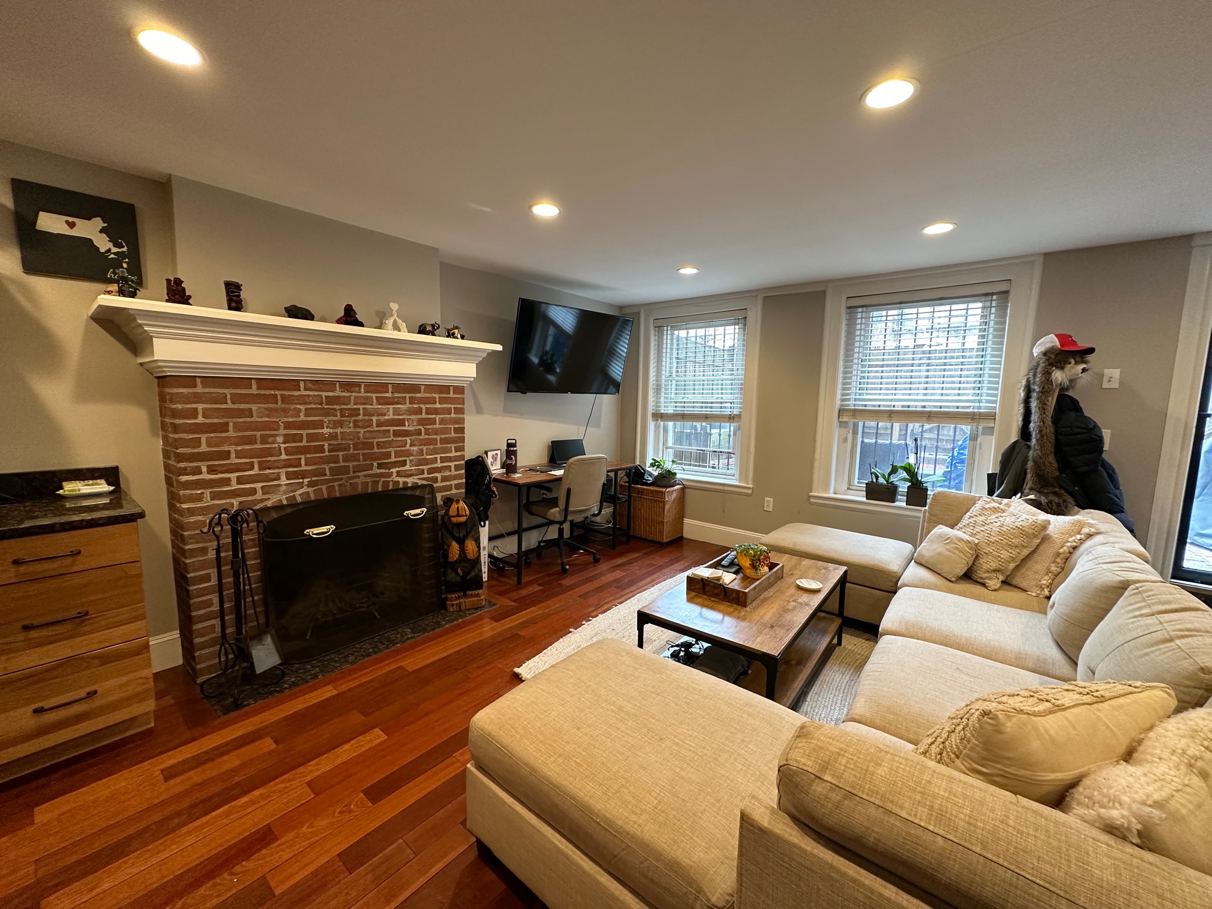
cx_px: 606
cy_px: 454
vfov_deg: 85.7
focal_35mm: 14
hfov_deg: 102.1
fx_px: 490
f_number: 2.2
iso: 200
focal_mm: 2.22
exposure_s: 1/60
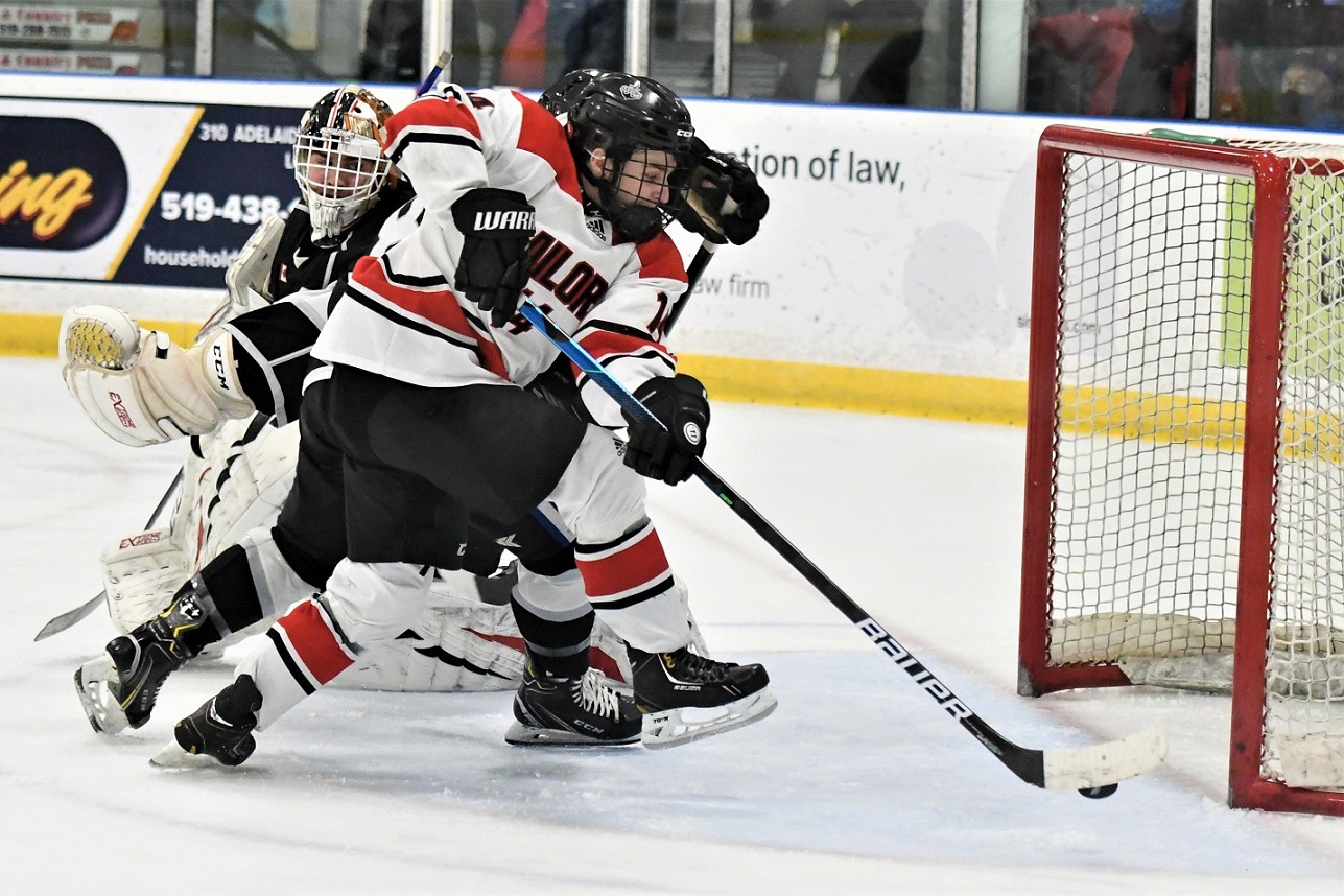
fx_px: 3920
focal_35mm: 105
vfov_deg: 13.0
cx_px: 672
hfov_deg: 19.5
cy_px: 448
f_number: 2.8
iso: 5000
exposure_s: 1/1000
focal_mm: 70
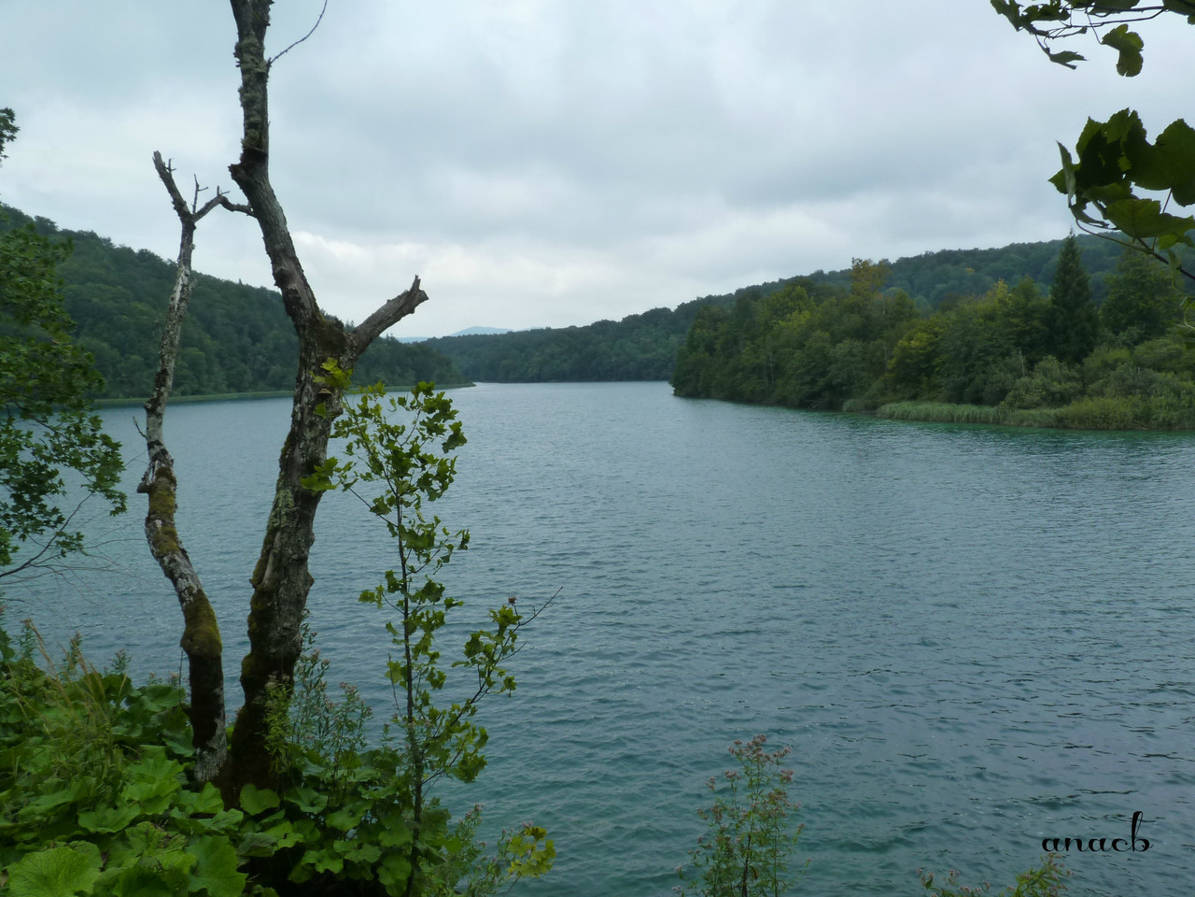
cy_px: 448
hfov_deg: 65.3
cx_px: 598
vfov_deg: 51.4
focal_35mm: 27
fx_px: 932
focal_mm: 4.8
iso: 125
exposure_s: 1/200
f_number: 5.6
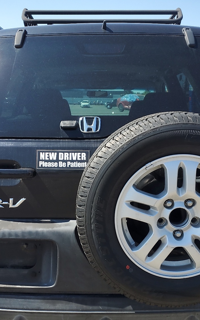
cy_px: 169
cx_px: 95
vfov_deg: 50.4
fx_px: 340
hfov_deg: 32.8
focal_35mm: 39
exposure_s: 1/2000
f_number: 1.5
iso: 50
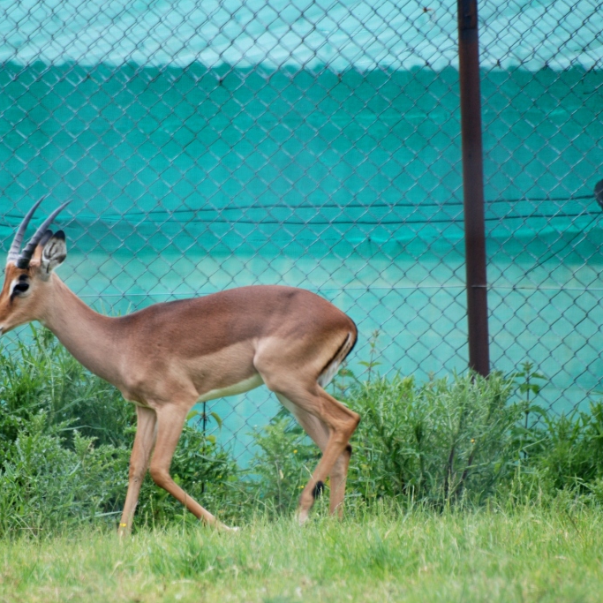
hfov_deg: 3.1
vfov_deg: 3.1
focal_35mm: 574
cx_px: 230
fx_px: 11312
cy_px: 302
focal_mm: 300
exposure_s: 1/320
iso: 200
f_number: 5.6
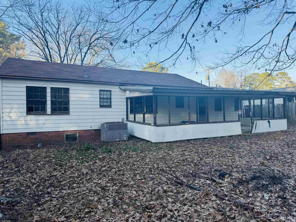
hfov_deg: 71.6
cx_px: 148
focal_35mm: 24
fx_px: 205
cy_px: 111
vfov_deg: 56.8
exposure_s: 1/888
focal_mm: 6.76
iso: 80
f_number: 1.78
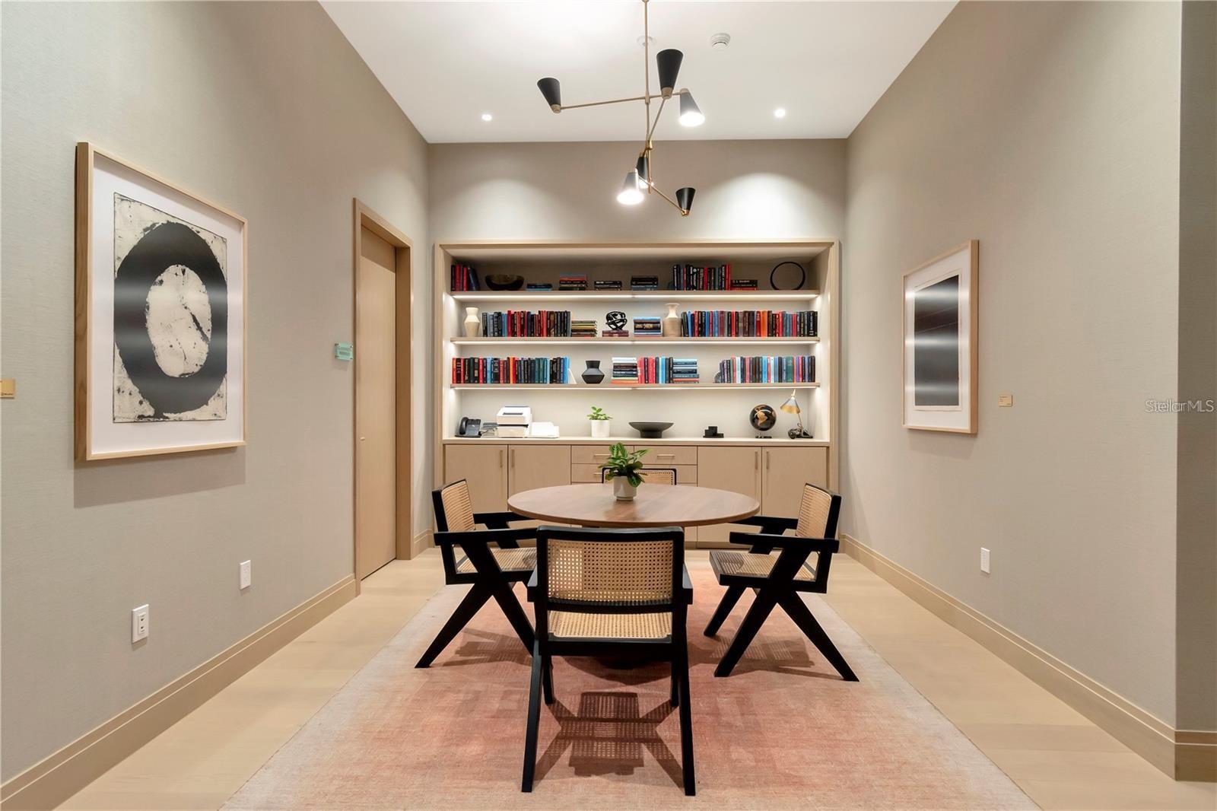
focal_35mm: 18
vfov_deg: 67.4
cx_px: 608
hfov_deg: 90.0
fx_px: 608
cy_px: 406
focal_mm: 12
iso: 640
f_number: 8
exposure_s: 1/20
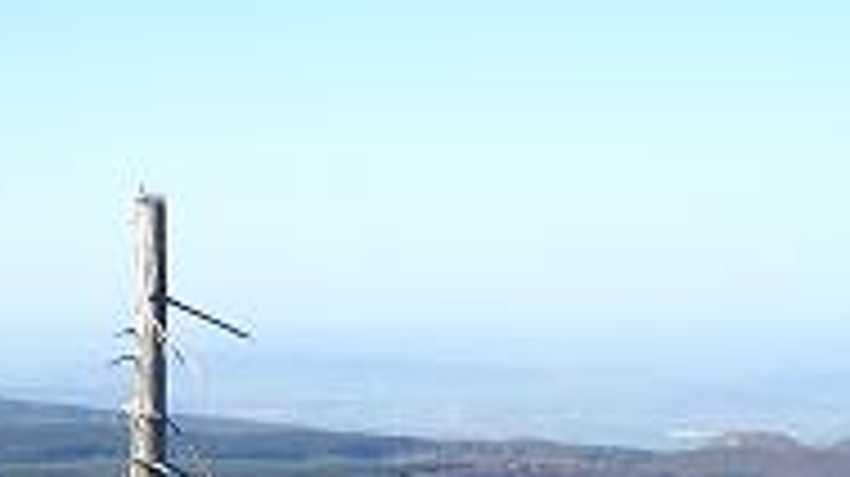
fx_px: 2613
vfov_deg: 10.2
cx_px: 279
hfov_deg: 18.4
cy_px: 634
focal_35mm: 116
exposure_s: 1/250
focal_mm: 8.2
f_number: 5
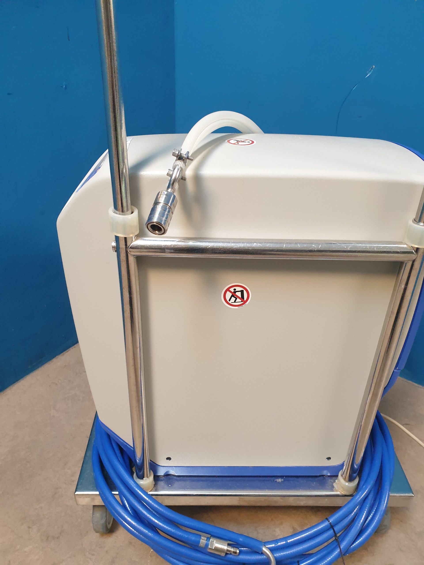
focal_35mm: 26
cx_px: 212
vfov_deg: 67.3
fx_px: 425
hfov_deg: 53.1
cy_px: 282
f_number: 2.4
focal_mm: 4.3
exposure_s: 1/50
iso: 400
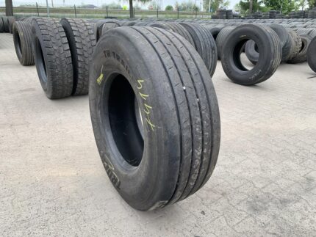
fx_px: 237
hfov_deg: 67.3
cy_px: 118
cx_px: 158
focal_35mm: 26
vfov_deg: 53.1
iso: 25
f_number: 1.8
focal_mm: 4.25
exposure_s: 1/191
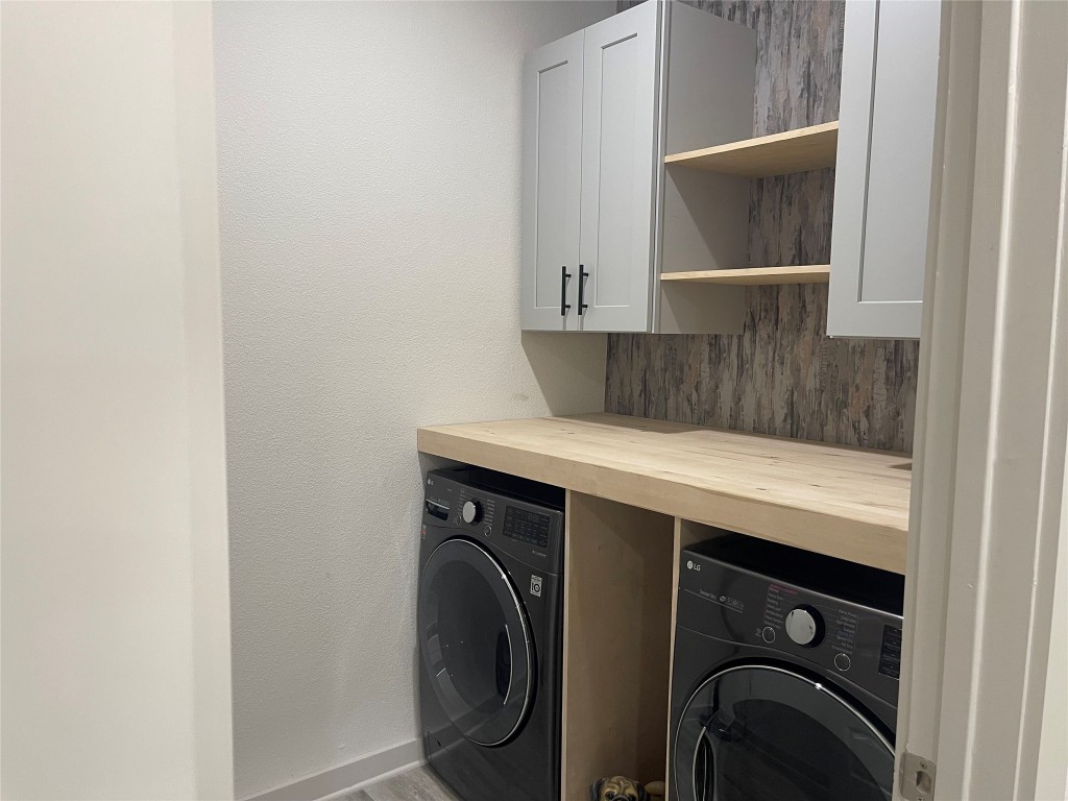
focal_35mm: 25
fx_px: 771
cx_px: 534
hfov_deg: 69.4
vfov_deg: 54.9
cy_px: 400
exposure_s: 1/77
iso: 125
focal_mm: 5.1
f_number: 1.6
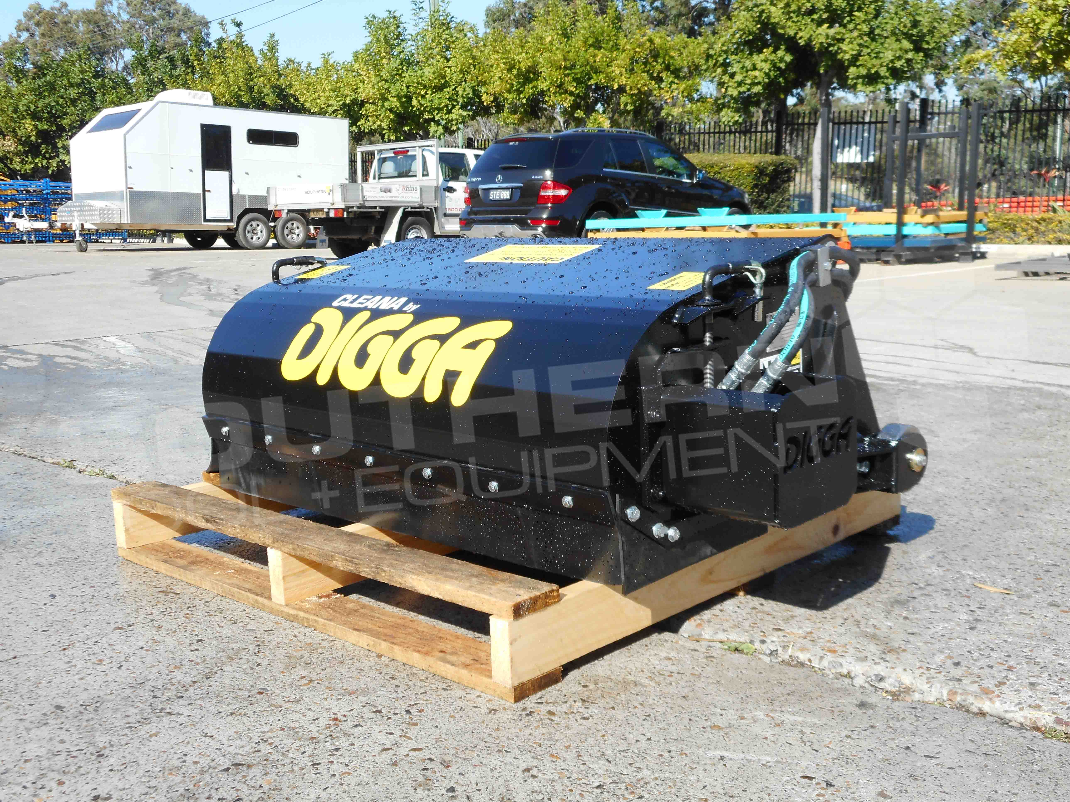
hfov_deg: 47.9
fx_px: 1206
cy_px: 401
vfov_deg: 36.8
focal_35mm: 39
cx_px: 535
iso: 80
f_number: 4.5
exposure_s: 1/250
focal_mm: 6.9
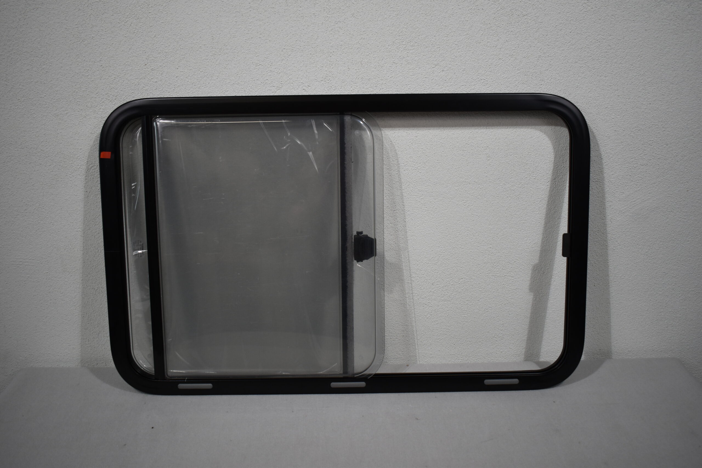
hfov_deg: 57.2
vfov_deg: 40.0
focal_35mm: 33
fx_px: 643
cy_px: 234
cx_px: 351
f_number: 3.8
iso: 400
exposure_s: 1/250
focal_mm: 22
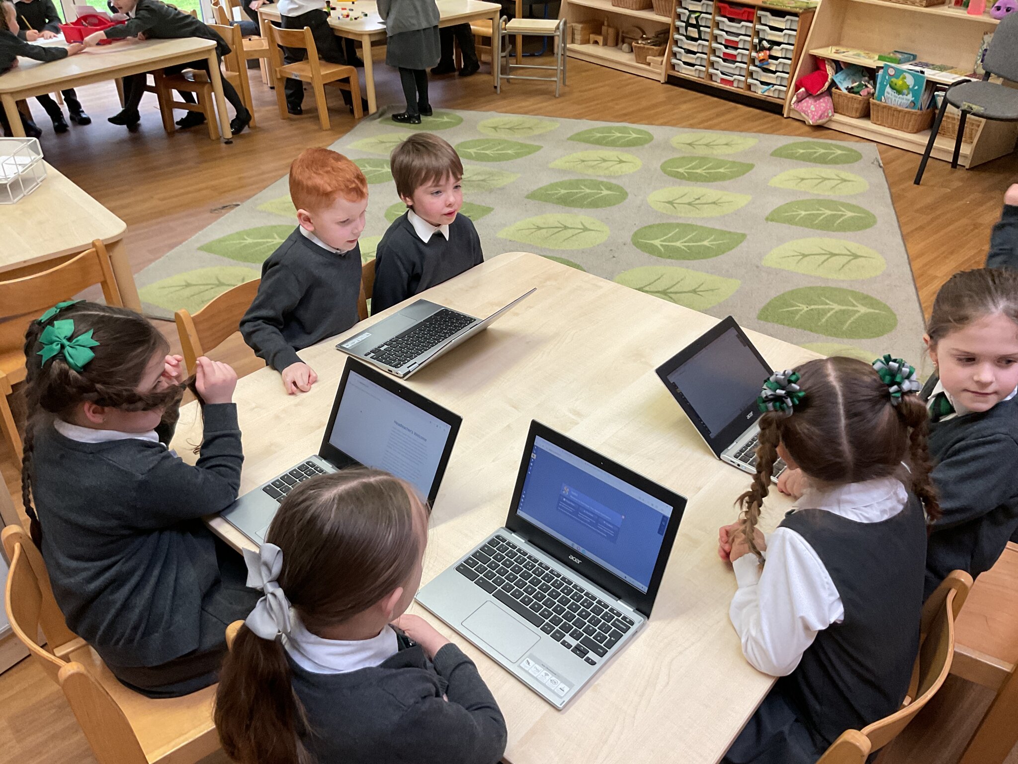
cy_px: 382
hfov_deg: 61.7
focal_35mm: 29
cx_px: 509
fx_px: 853
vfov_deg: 48.2
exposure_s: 1/50
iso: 100
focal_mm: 3
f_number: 1.8
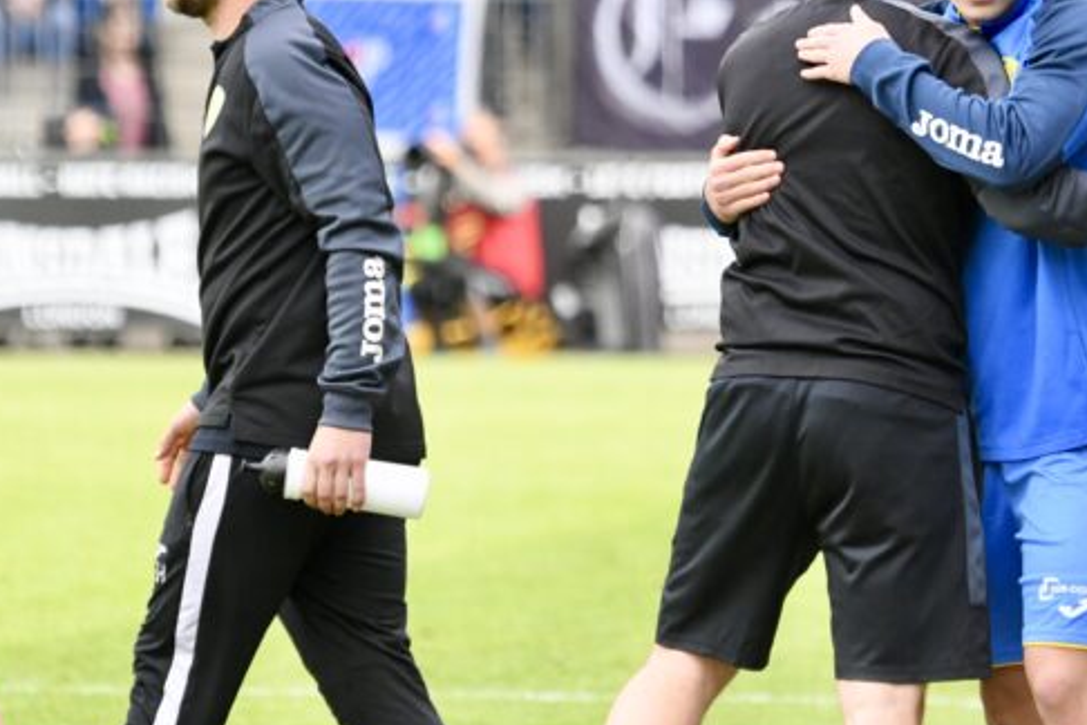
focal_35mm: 632
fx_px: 19081
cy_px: 440
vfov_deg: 2.2
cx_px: 628
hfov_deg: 3.3
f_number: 5.6
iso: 2200
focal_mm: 300
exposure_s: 1/2000
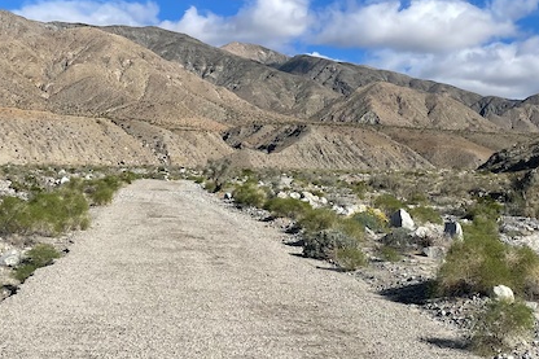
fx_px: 778
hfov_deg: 38.1
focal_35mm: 52
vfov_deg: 26.0
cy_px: 171
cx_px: 320
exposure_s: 1/5051
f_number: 1.6
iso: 32
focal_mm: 4.2
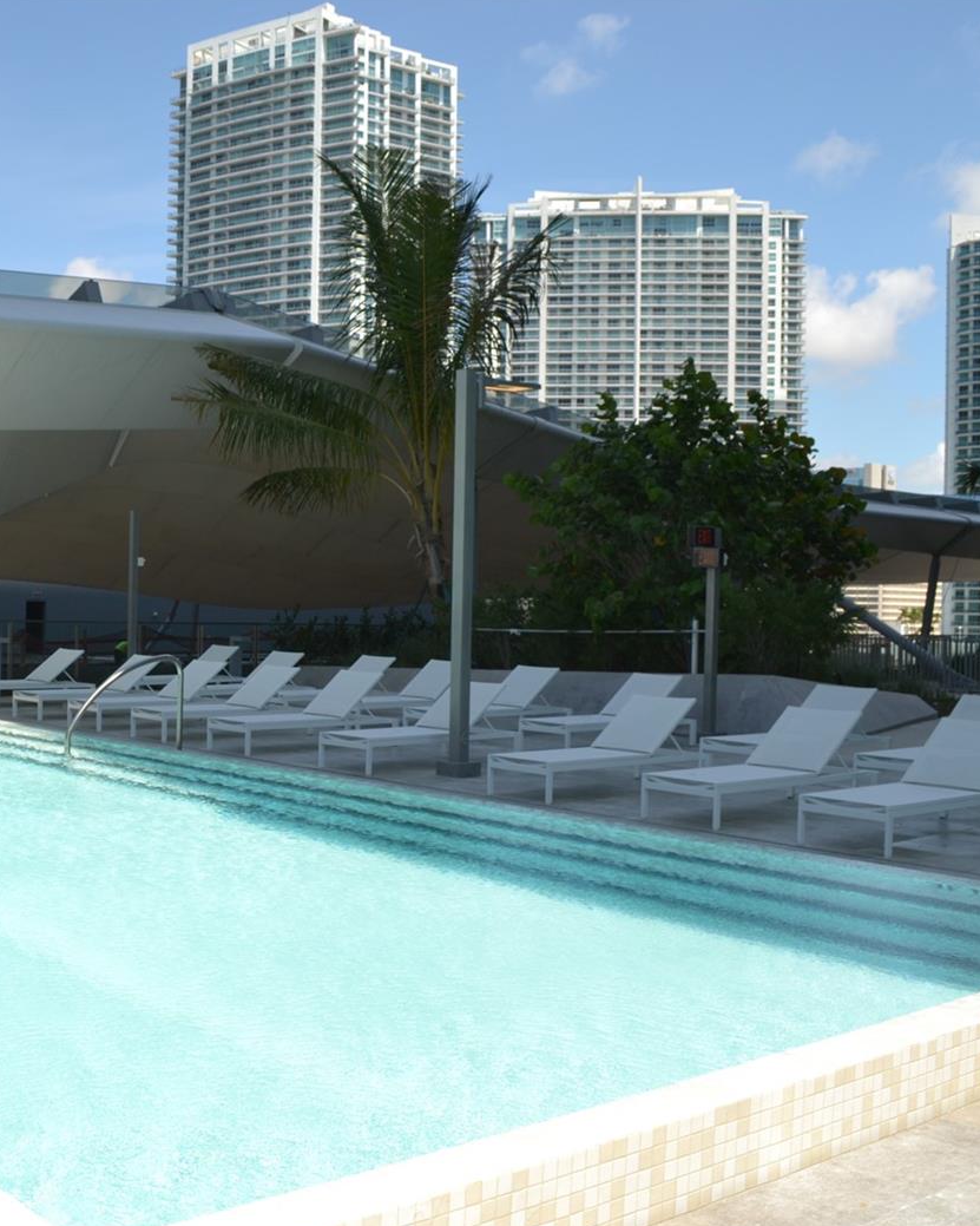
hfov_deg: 36.8
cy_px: 622
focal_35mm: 39
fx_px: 1414
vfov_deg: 46.8
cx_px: 180
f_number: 9
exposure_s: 1/200
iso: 100
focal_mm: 18
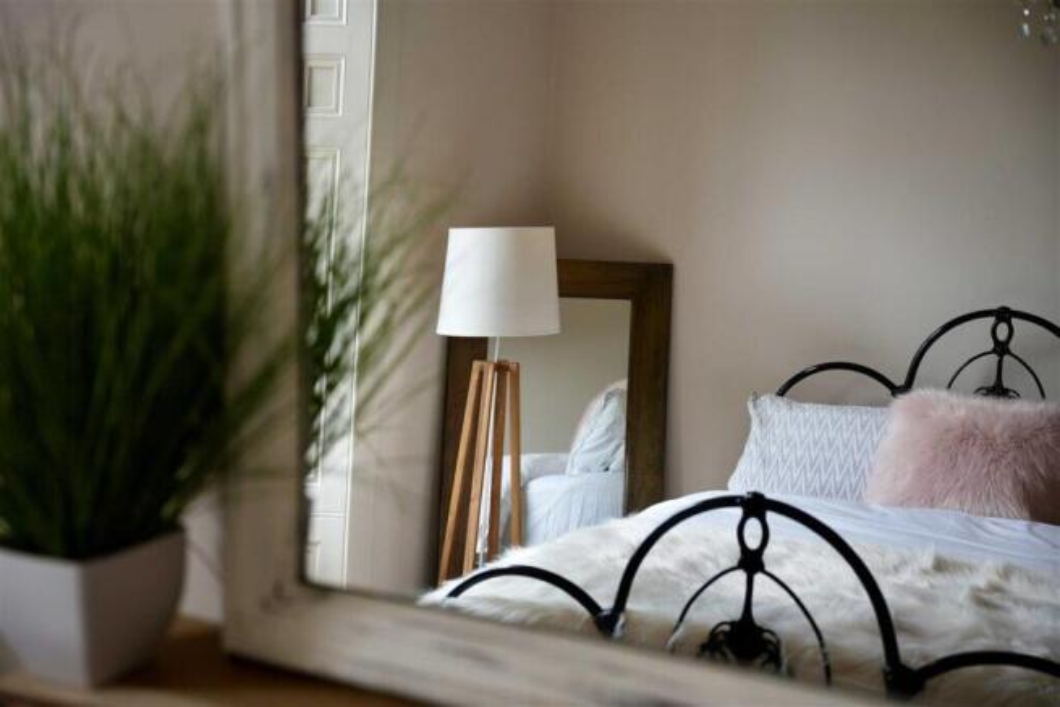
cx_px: 530
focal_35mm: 46
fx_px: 1358
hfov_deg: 42.7
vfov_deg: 29.2
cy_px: 354
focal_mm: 46.1
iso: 320
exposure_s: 1/160
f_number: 2.8
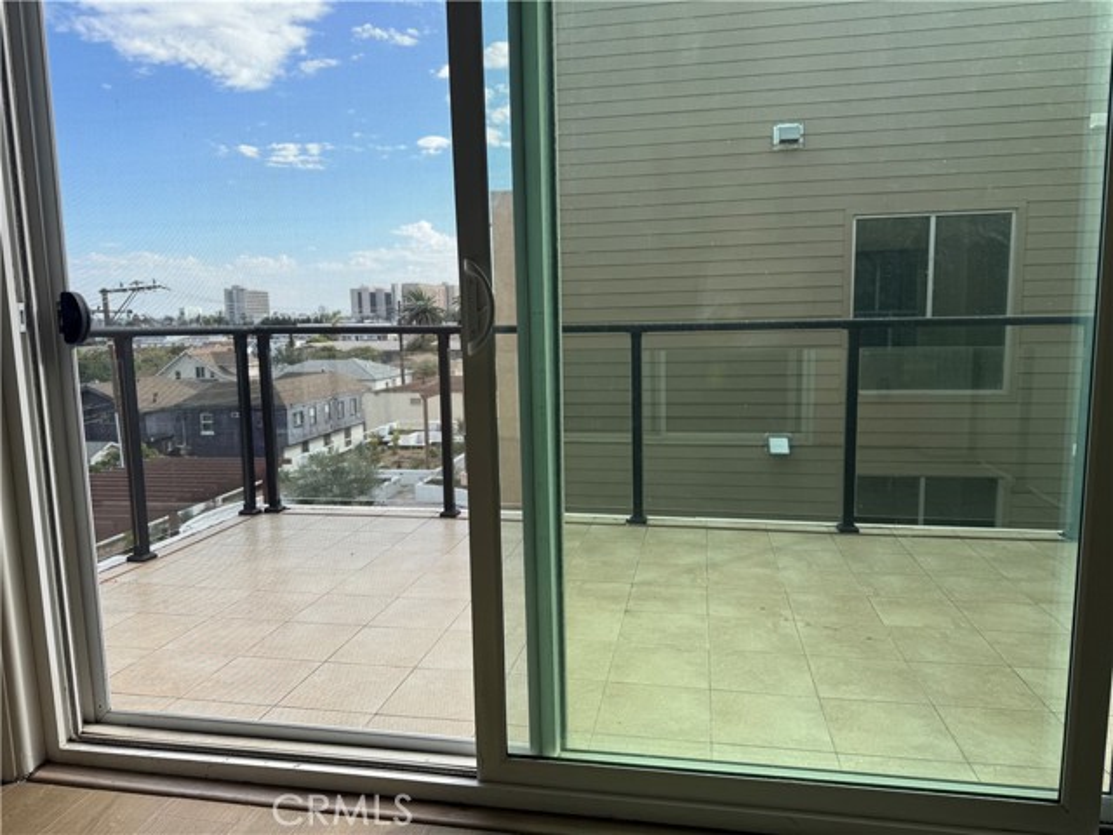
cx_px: 556
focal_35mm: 24
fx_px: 772
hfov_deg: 71.6
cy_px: 418
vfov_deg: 56.8
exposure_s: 1/1653
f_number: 1.78
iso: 80
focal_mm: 6.76
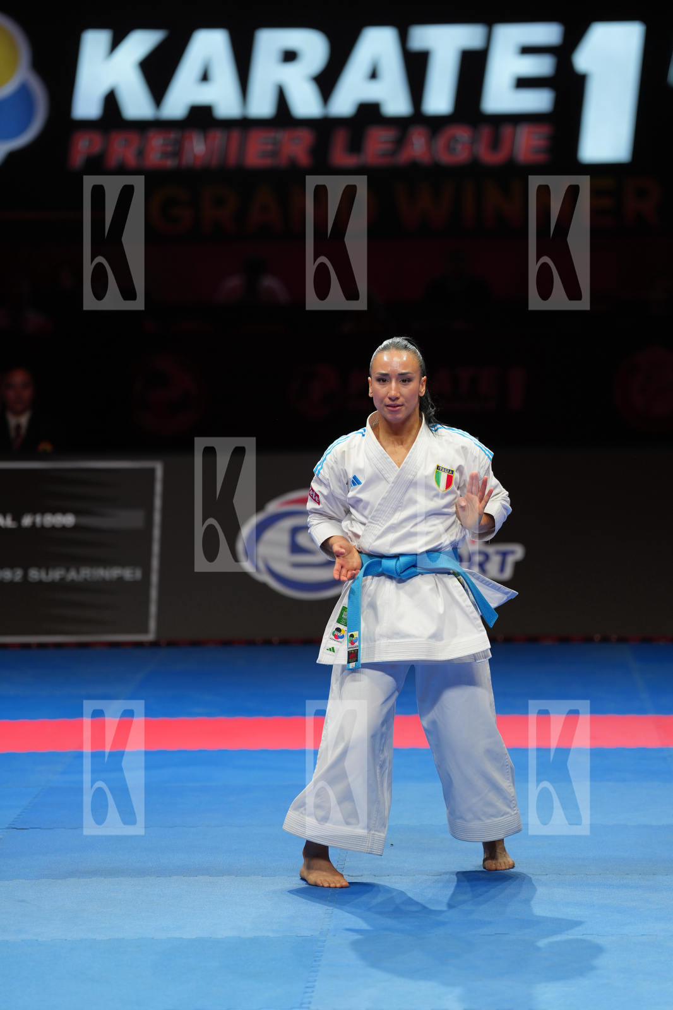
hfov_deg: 9.5
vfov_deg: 14.2
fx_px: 4067
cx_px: 336
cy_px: 505
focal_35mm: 145
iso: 250
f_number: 2.8
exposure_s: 1/500
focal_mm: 145
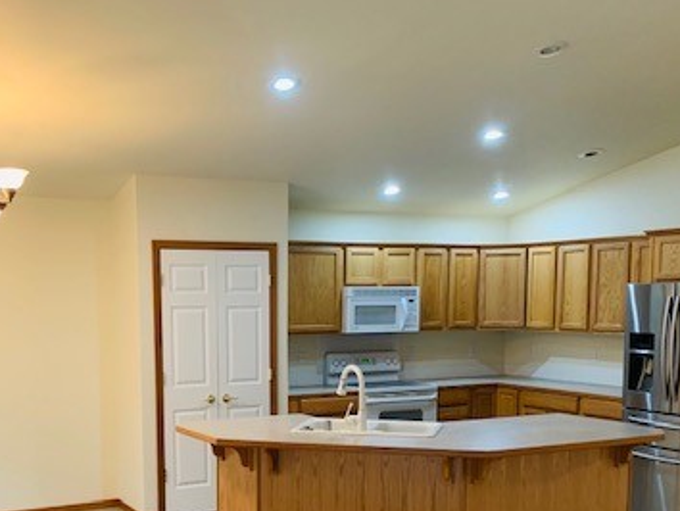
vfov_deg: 30.0
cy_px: 425
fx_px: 924
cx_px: 269
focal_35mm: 47
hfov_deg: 40.2
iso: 160
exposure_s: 1/60
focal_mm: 4.25
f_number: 1.8
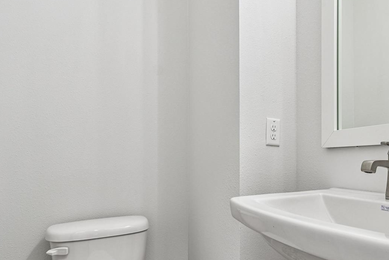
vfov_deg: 54.9
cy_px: 147
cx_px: 235
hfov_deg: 75.2
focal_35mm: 23
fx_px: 248
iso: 100
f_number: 7.1
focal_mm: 10
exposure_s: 1/10
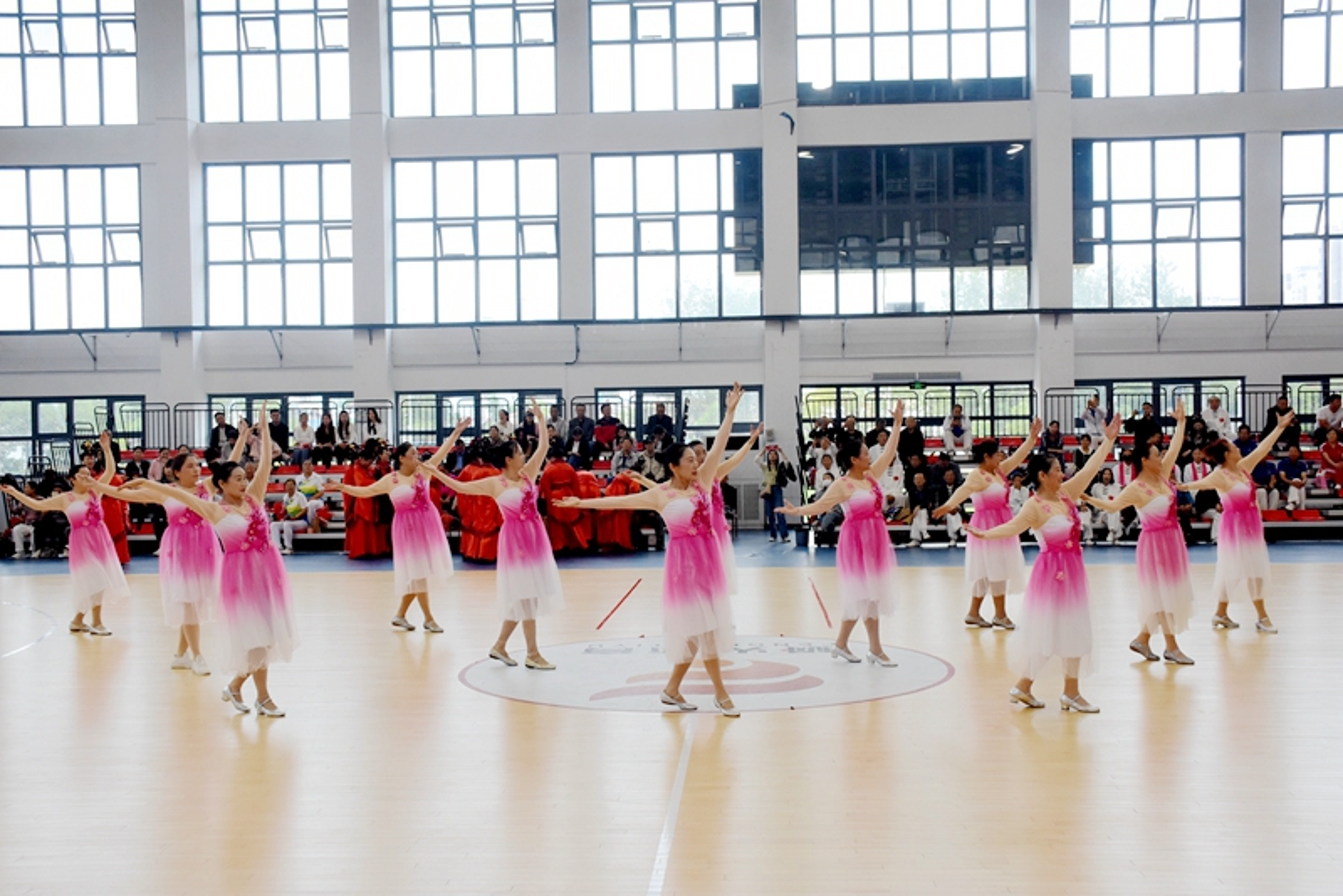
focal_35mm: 36
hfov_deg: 53.1
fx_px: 1343
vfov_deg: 36.9
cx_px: 672
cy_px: 448
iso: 800
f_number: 6.3
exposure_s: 1/160
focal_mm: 24
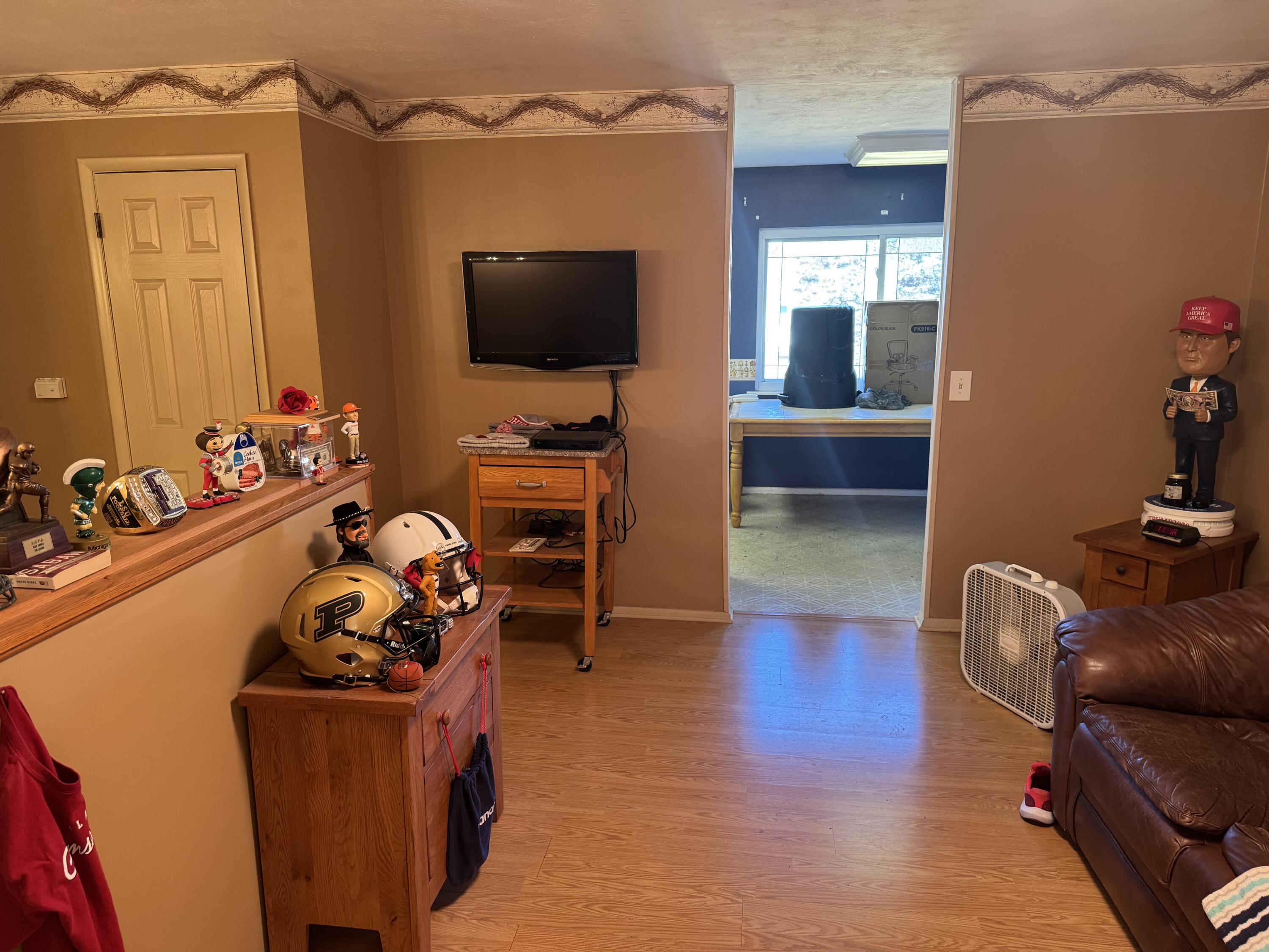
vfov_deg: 56.8
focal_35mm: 24
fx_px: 880
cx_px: 634
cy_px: 476
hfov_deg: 71.6
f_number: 1.78
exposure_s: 1/60
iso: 320
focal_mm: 6.76
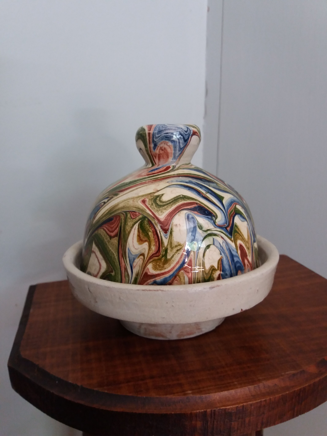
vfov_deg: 63.4
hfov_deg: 49.7
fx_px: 353
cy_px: 218
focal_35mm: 28
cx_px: 164
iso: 160
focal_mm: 3.7
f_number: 1.9
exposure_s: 1/30
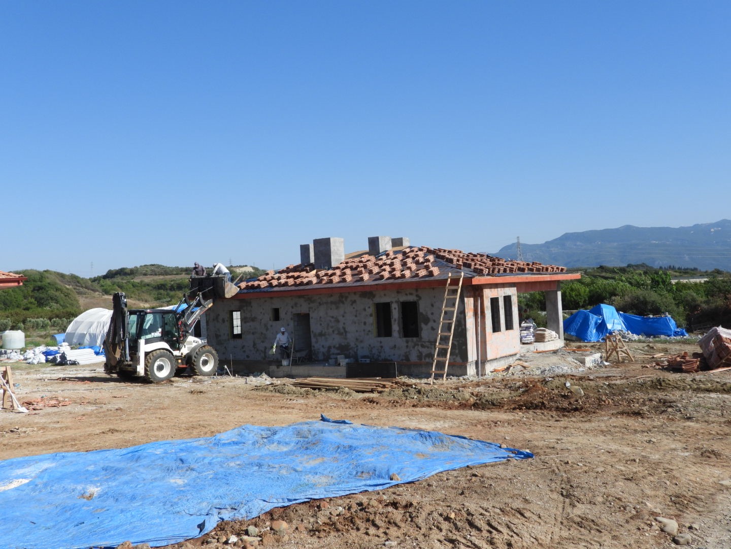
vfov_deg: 44.2
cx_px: 366
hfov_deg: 56.8
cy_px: 274
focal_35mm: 32
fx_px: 676
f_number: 3.2
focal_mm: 5.8
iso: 100
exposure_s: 1/2000
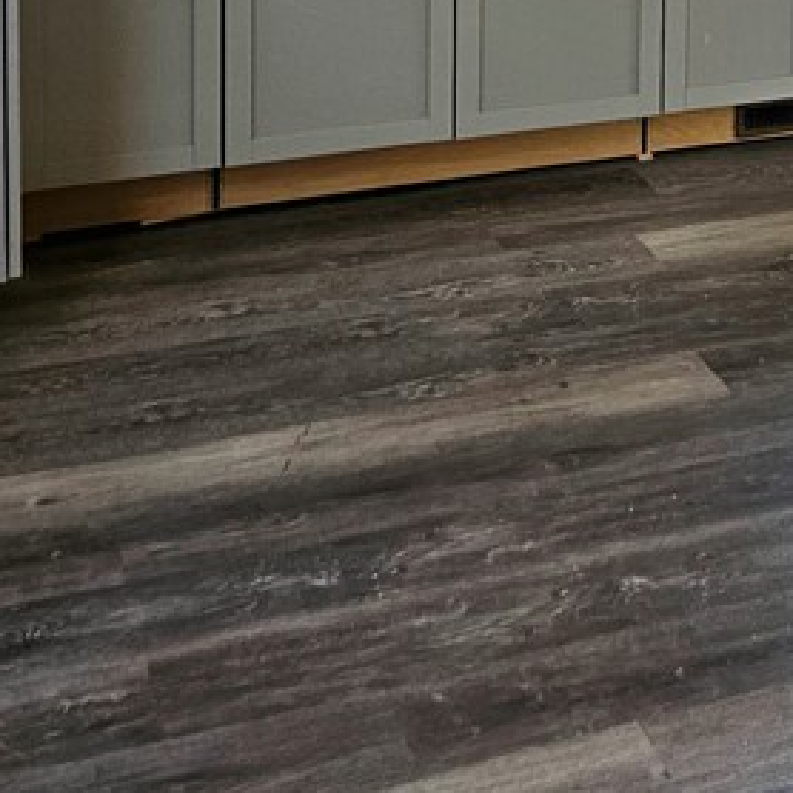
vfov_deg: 20.6
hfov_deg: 22.1
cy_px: -291
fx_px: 1944
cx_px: 819
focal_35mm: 75
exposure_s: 1/208
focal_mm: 5.4
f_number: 1.8
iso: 160
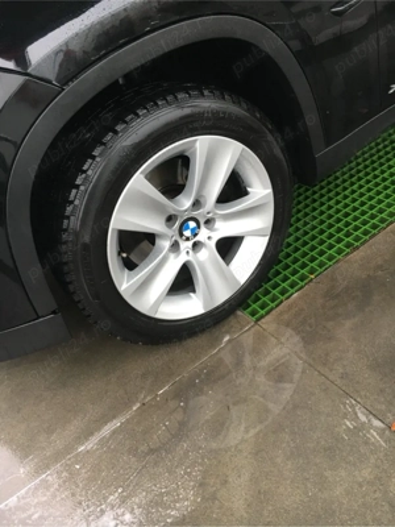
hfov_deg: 48.2
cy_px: 264
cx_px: 198
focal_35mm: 29
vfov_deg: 61.7
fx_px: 441
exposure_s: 1/33
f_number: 2.2
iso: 50
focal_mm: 4.15
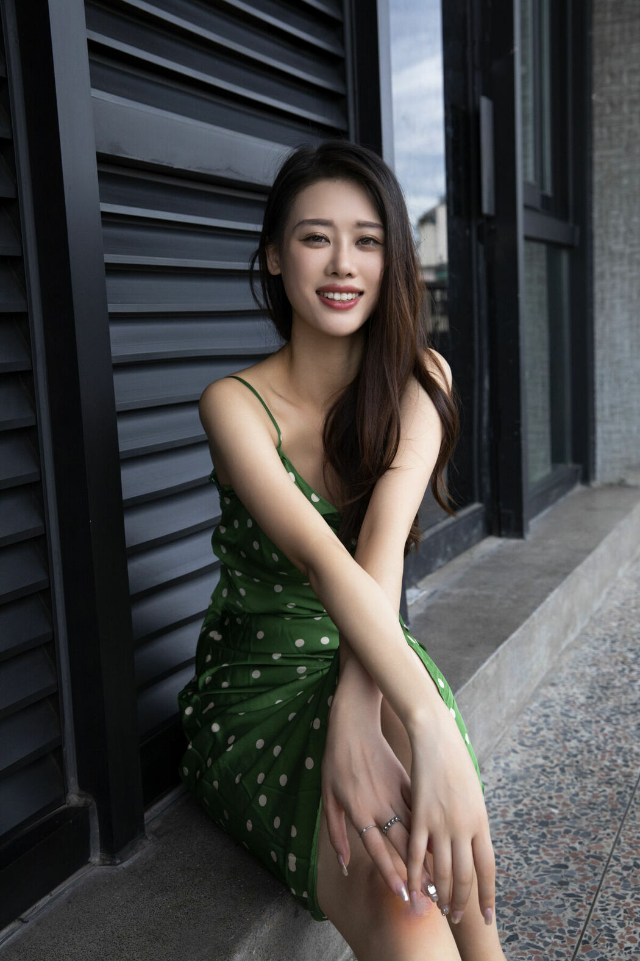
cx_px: 320
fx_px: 1147
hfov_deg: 31.2
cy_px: 480
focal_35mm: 43
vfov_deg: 45.4
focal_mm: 44
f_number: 6.3
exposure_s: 1/160
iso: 1600
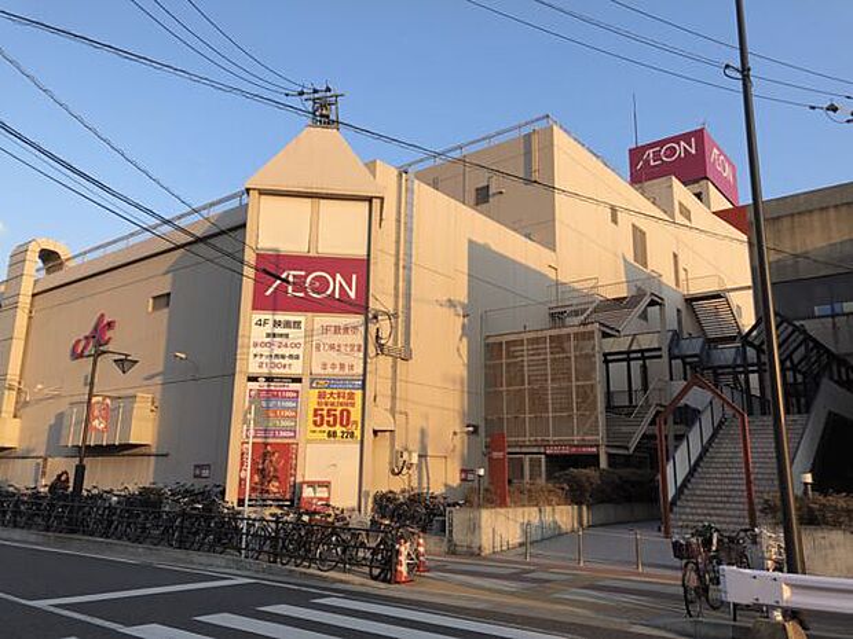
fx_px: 690
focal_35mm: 28
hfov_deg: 63.4
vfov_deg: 49.7
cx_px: 426
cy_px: 320
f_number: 1.8
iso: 20
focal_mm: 3.99
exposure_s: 1/676
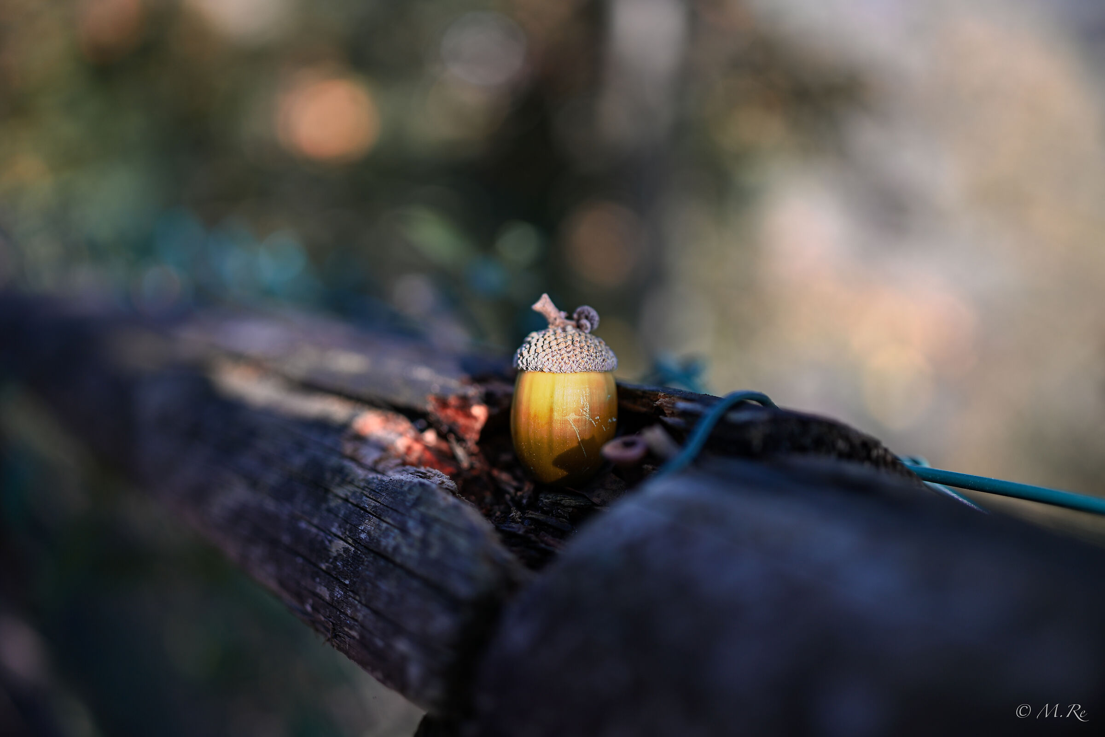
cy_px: 368
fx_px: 1074
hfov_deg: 54.4
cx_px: 552
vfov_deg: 37.9
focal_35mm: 35
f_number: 1.8
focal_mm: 35
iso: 100
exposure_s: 1/1000
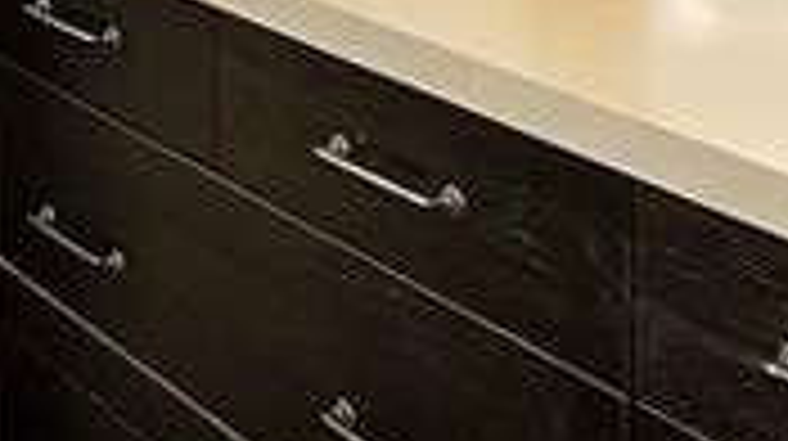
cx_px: -991
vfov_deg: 11.4
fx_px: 1920
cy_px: -520
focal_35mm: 92
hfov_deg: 15.5
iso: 400
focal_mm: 10
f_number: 8
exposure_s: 1/30
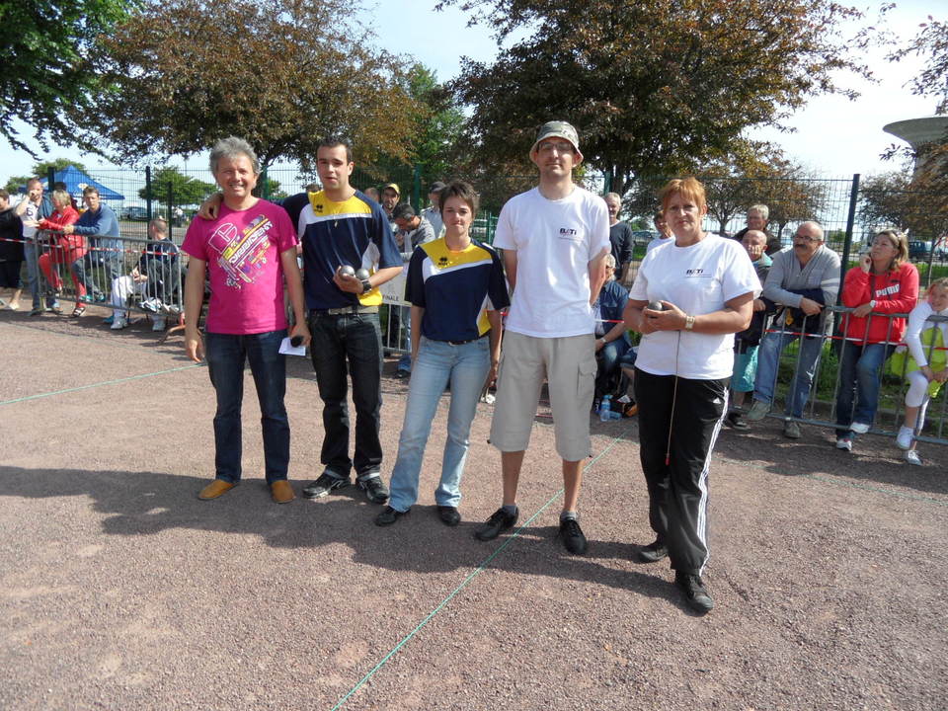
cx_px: 474
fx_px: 657
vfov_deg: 56.8
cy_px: 356
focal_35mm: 24
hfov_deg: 71.6
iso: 80
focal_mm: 3.9
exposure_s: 1/500
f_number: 3.2
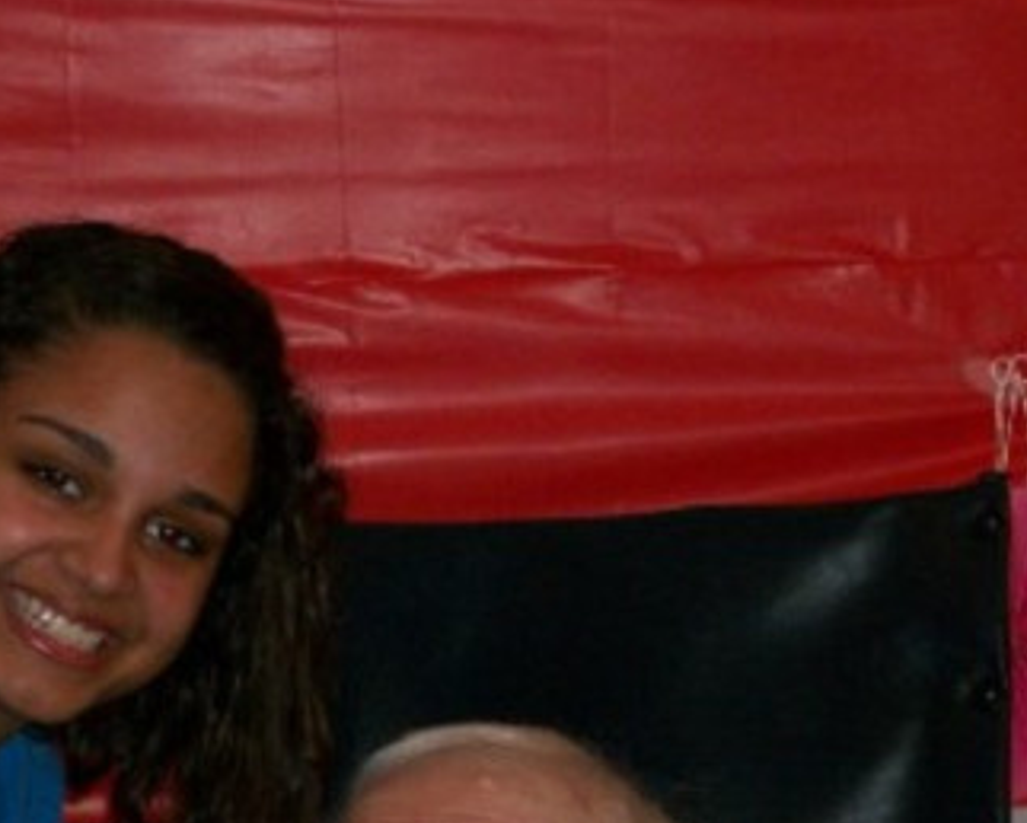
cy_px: 740
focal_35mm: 186
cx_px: 338
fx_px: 5657
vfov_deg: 8.3
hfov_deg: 10.4
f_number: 5.2
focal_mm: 17.1
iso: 250
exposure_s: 1/60
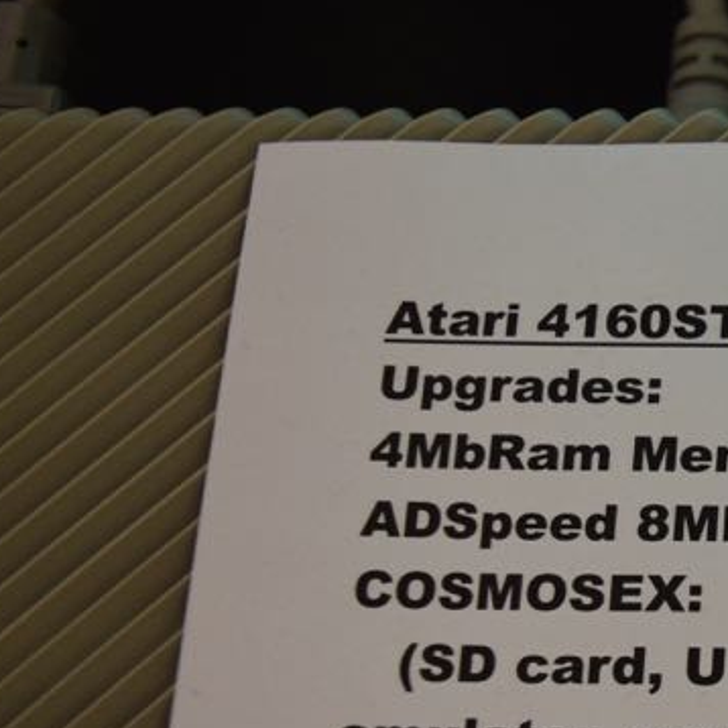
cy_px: 599
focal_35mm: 82
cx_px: 1108
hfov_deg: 18.6
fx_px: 1951
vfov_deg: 20.9
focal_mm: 18
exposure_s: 1/60
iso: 640
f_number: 4
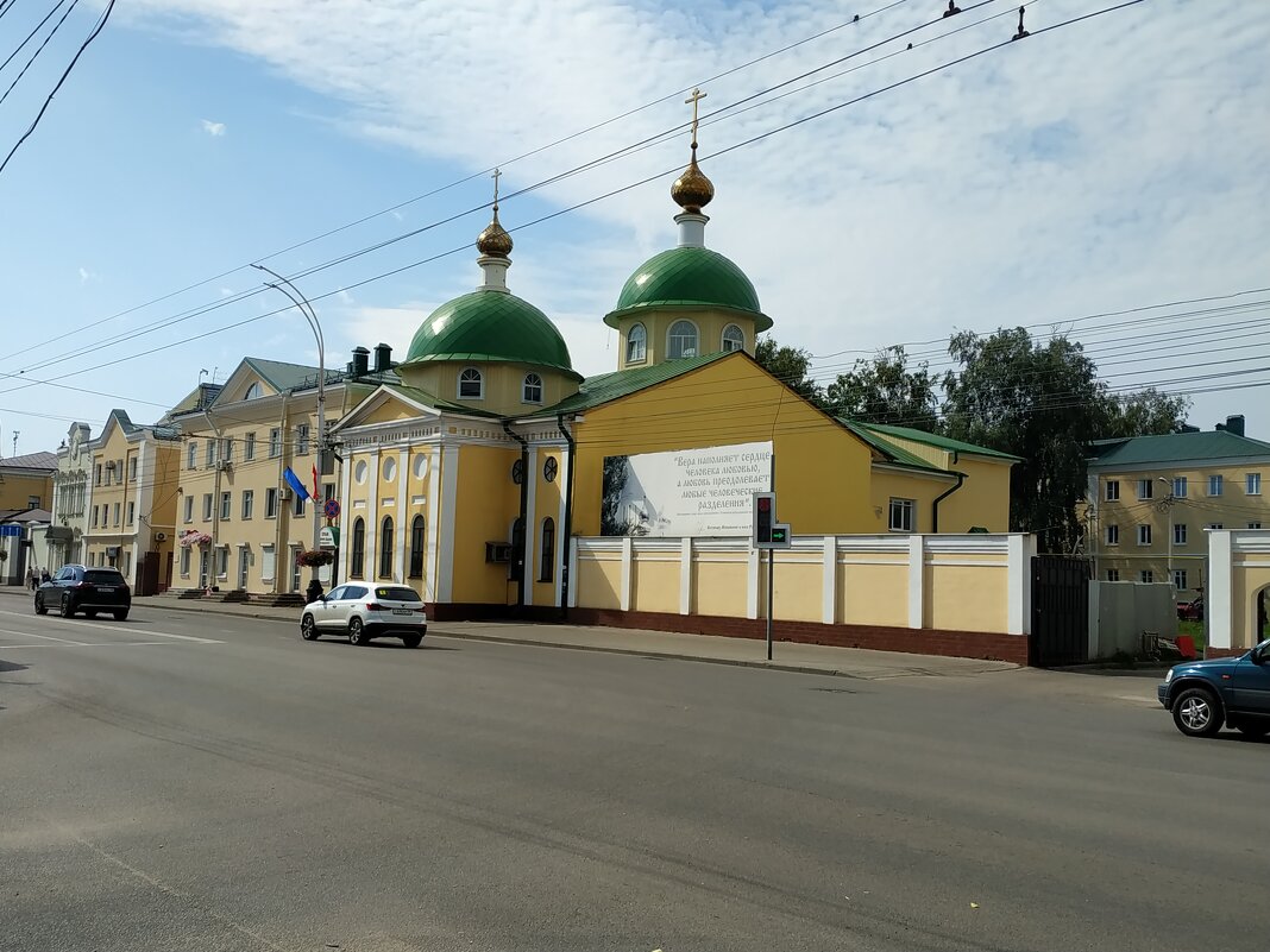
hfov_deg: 71.6
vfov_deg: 56.8
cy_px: 476
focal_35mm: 24
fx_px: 881
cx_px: 635
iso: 100
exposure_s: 1/2779
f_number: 1.9
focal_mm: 3.94
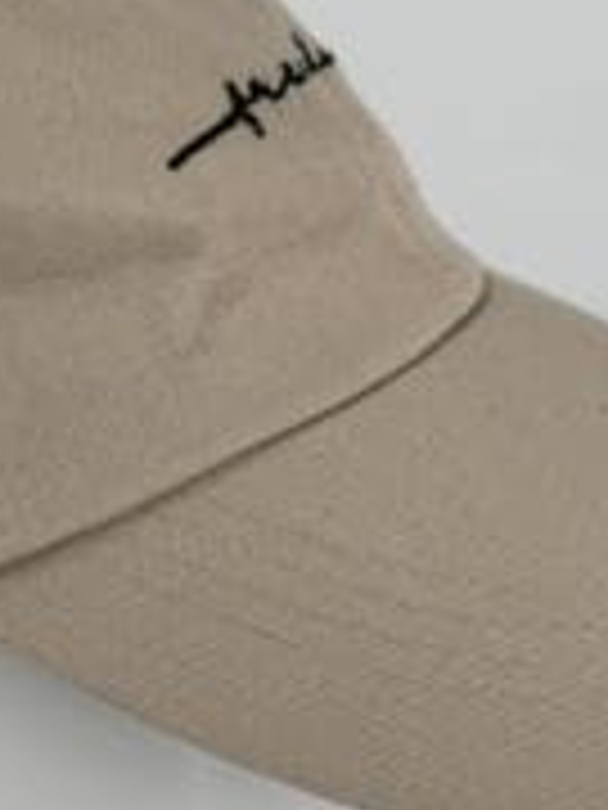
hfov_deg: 16.2
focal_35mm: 89
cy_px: 457
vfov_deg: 22.0
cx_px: -27
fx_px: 2084
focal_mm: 6.76
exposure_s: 1/1721
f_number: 1.78
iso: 80
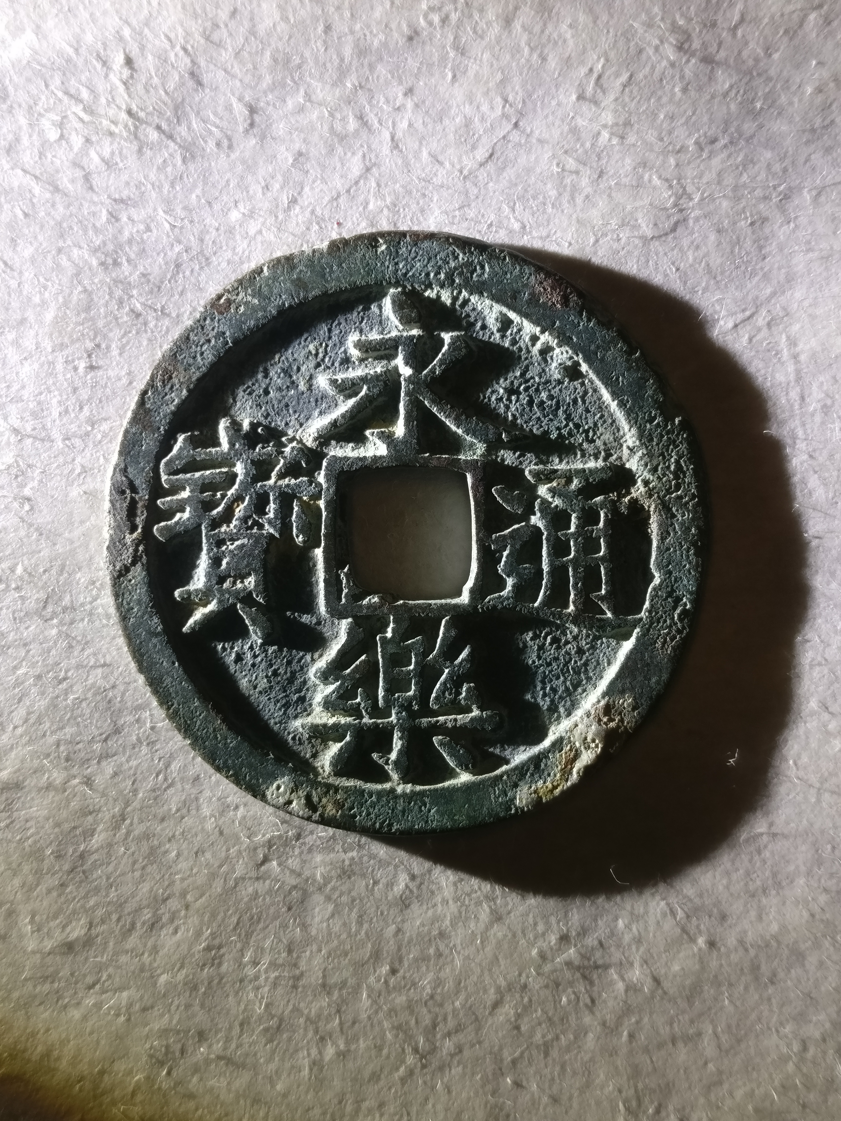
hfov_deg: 49.7
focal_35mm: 28
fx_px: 907
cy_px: 560
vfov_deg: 63.4
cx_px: 420
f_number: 2
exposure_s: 1/100
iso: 200
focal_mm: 4.26
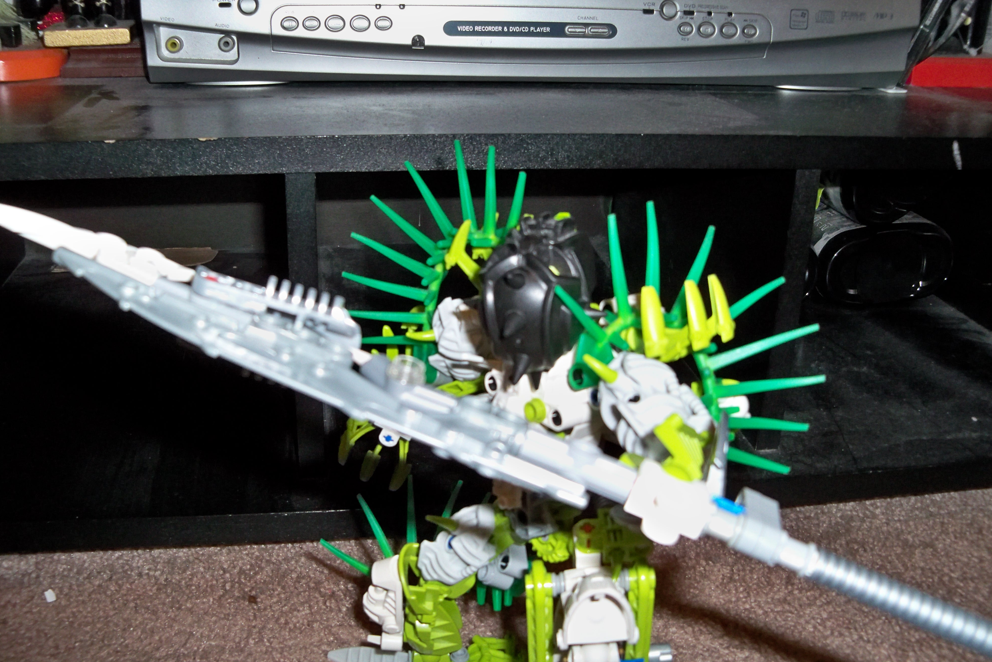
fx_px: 1020
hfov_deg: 51.9
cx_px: 499
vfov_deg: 35.9
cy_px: 377
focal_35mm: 37
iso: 200
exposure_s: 1/30
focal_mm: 6.2
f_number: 3.5
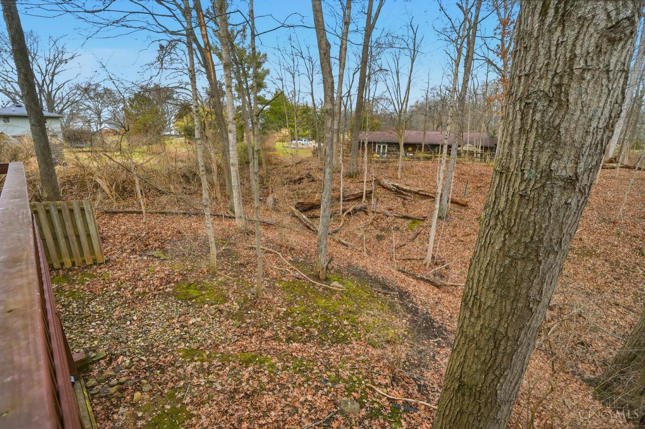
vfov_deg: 77.2
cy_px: 214
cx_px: 322
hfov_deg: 100.4
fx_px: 268
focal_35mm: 15
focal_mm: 10
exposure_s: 1/2000
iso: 100
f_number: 4
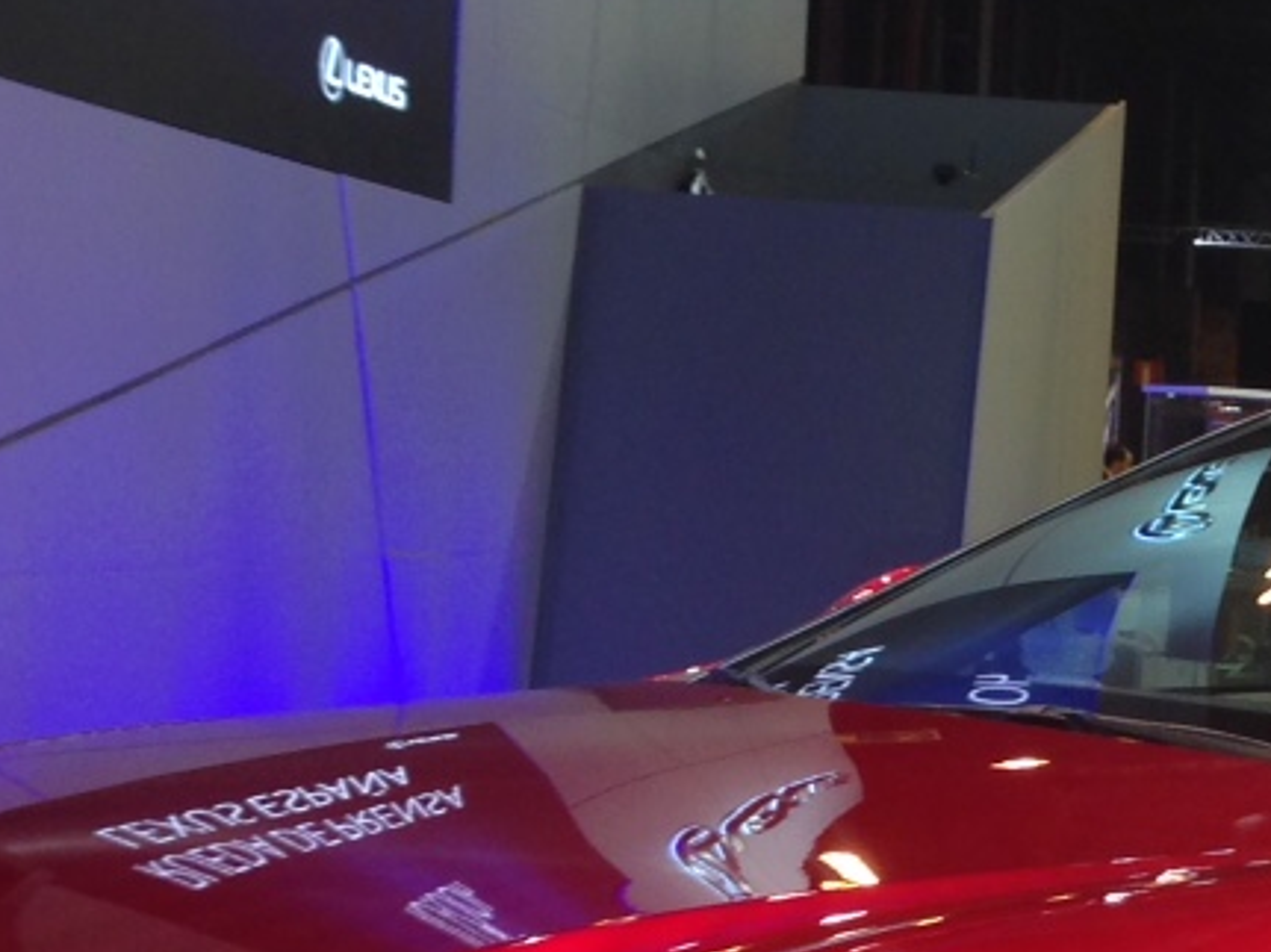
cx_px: 1292
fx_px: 4588
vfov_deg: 11.7
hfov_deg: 15.5
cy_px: 1064
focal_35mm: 125
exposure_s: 1/24
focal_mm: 4.12
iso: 50
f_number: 2.4
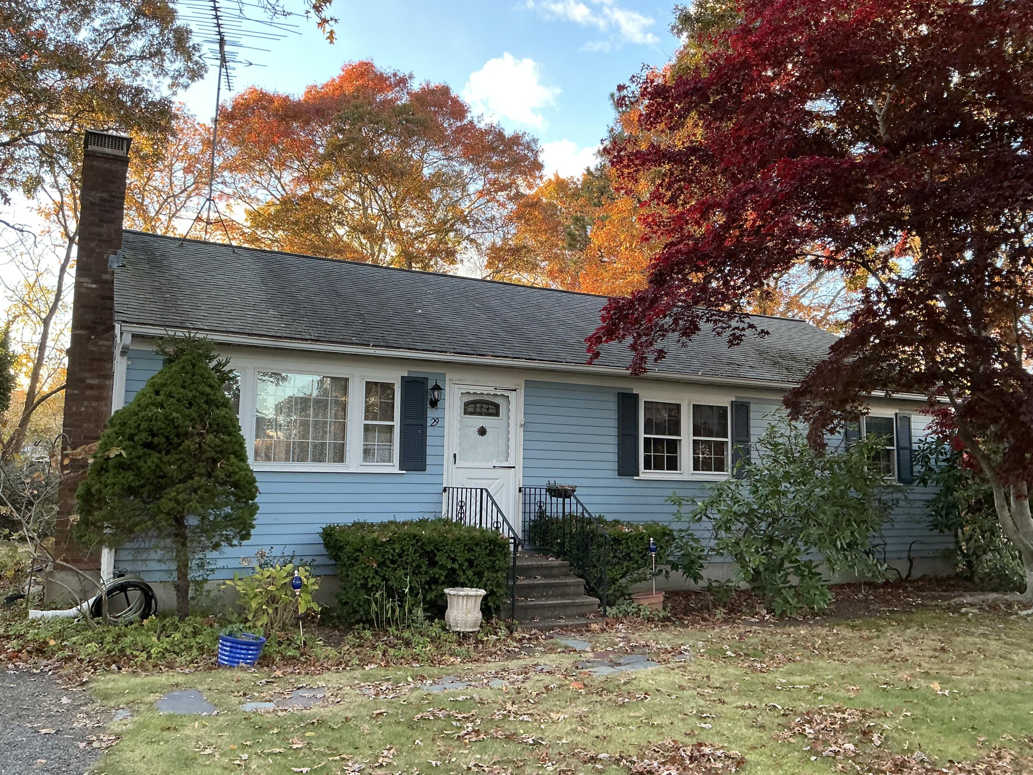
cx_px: 516
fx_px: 836
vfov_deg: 49.7
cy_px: 388
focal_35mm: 28
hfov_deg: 63.4
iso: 64
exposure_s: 1/93
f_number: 1.8
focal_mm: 3
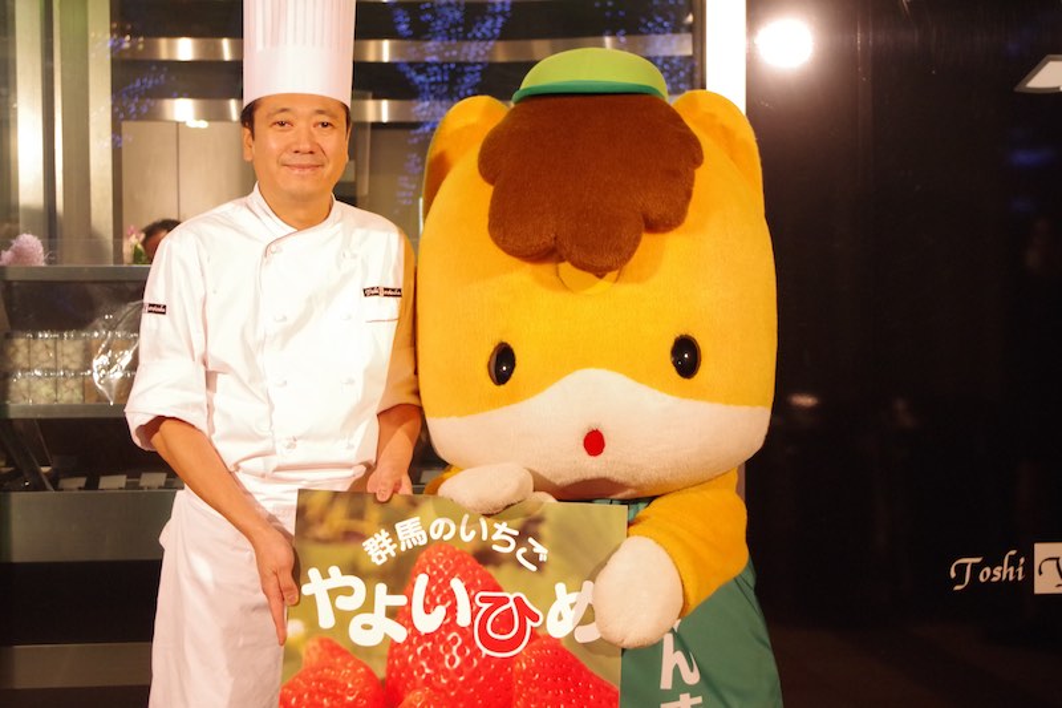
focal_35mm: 52
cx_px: 531
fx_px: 1534
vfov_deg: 26.0
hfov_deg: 38.2
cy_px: 354
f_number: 4.5
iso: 3200
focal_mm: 35
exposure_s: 1/60
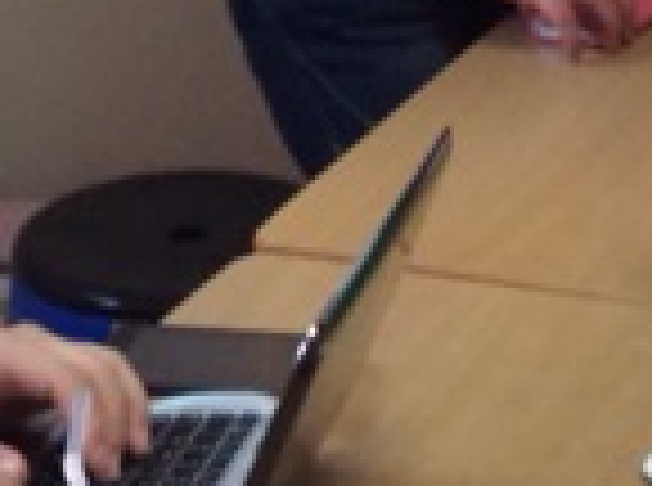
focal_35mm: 146
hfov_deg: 13.5
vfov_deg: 9.6
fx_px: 2743
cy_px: -394
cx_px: 252
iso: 125
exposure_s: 1/24
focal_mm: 3.3
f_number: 2.4
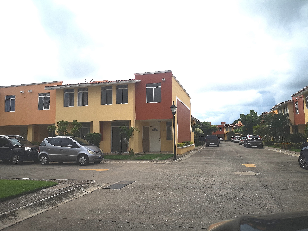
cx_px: 154
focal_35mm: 27
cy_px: 116
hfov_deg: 65.3
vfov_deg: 51.4
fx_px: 240
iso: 50
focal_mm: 5.58
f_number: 1.8
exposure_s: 1/3413
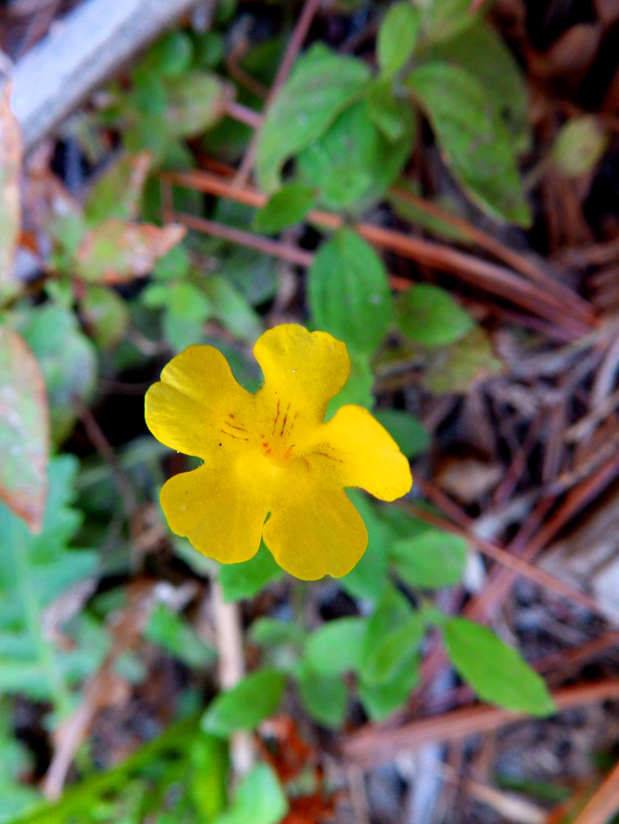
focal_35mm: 32
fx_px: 763
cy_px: 412
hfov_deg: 44.2
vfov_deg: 56.8
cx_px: 310
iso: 250
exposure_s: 1/30
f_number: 3.7
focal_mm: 5.7
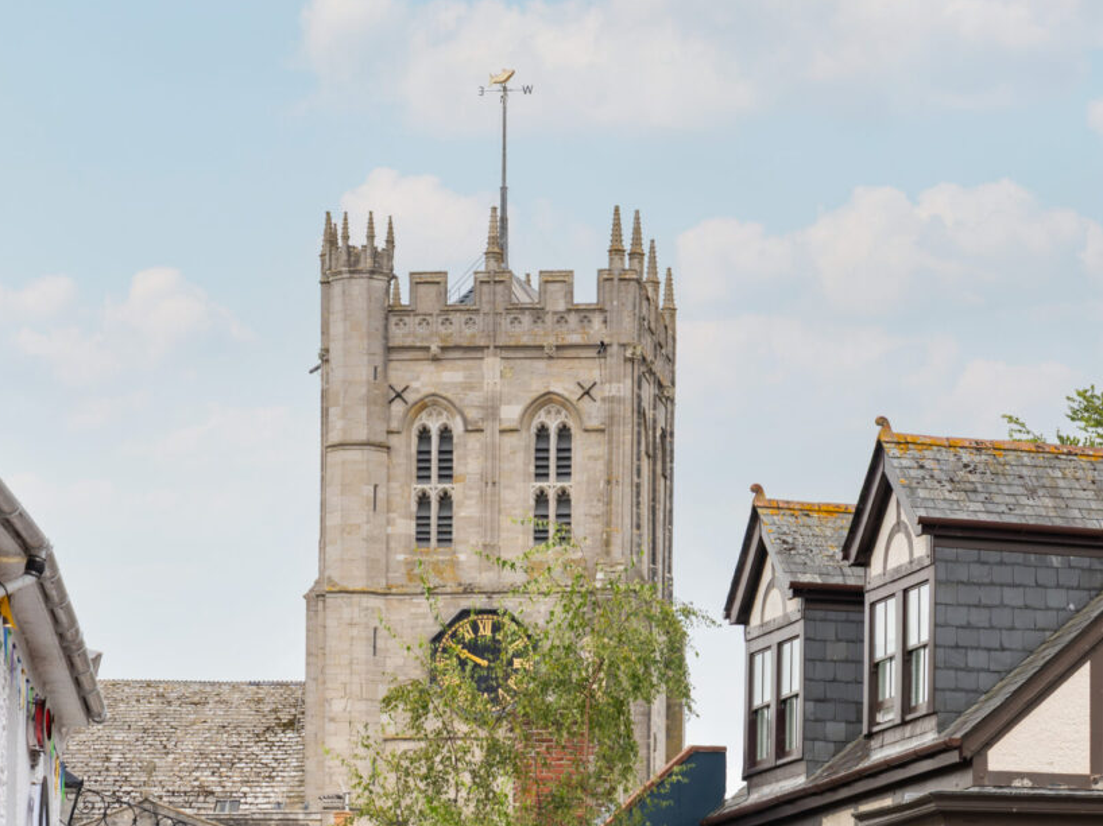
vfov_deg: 9.3
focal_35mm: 158
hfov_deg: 12.5
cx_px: 736
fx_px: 5033
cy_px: 838
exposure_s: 1/125
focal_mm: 70
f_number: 5.6
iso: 100
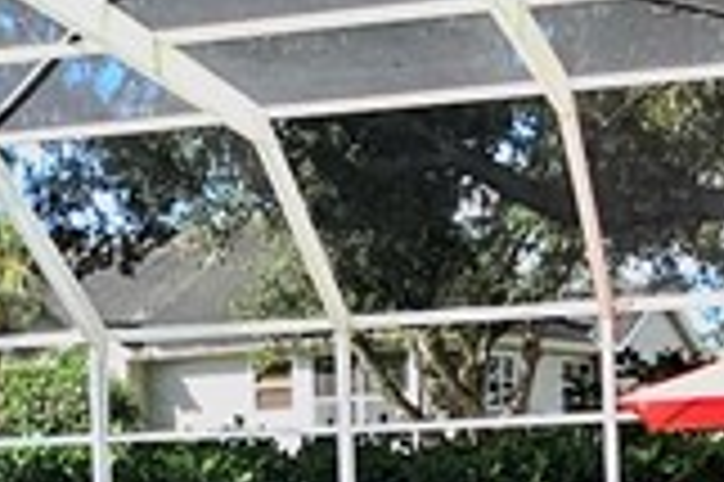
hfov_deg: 23.3
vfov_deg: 15.7
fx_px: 1728
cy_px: 414
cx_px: 130
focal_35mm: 86
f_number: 2.2
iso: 50
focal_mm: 2.2
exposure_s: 1/1667
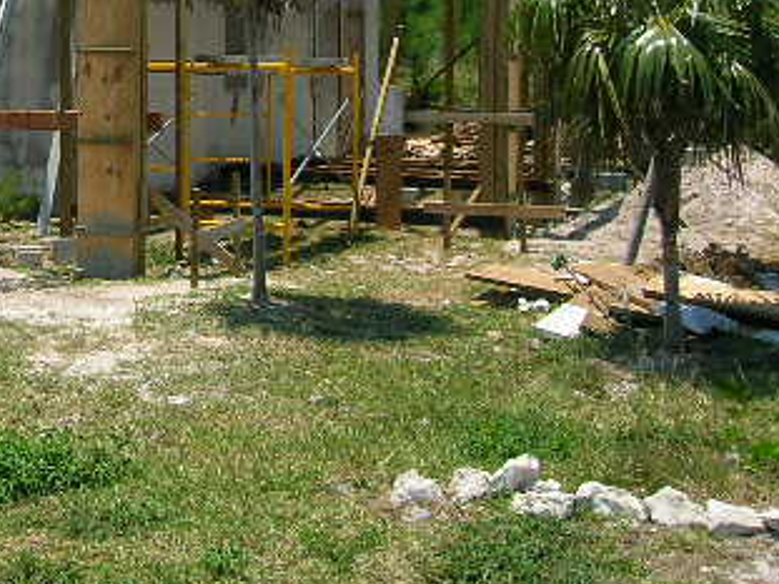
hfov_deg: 26.8
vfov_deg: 20.4
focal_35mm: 70
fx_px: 1575
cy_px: 18
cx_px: 70
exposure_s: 1/397
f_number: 4.9
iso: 50
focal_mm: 5.7
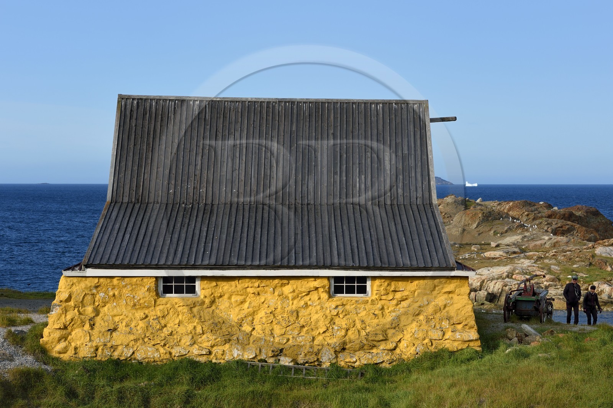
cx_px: 306
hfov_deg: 20.0
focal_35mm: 102
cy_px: 204
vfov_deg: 13.4
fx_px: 1736
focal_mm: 102
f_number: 10
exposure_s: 1/250
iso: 200
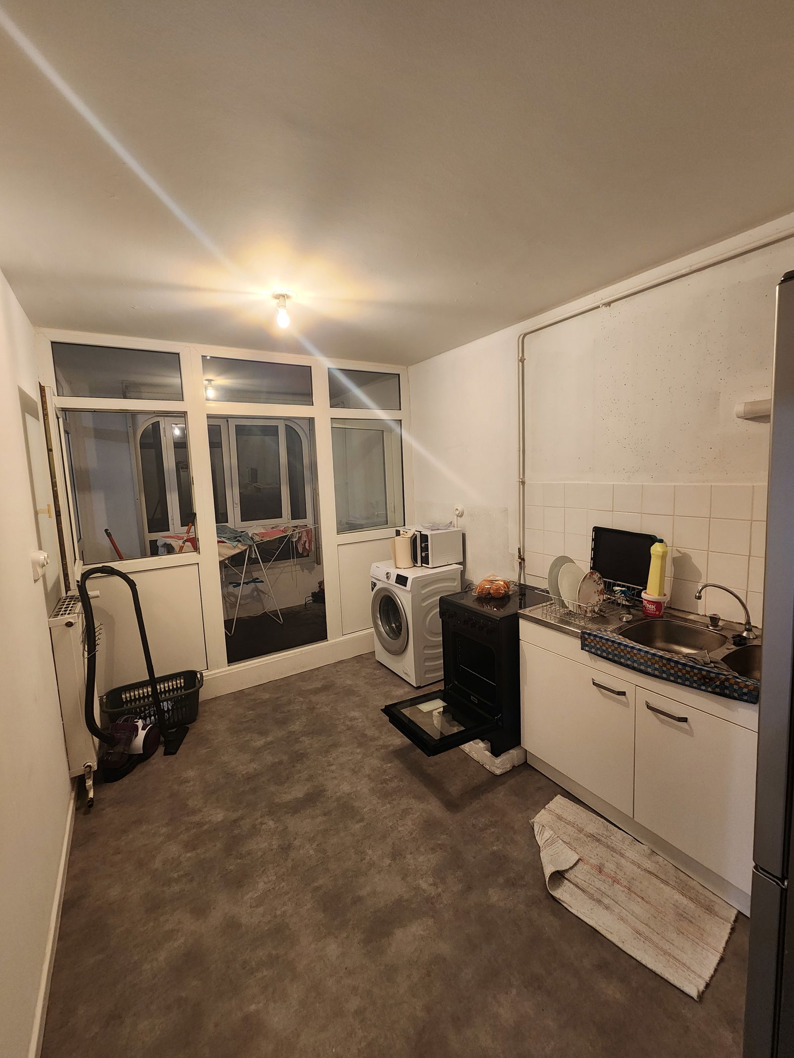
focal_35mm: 13
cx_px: 397
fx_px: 398
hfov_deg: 89.9
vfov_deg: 106.2
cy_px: 529
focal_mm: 2.2
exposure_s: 1/33
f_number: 2.2
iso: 320
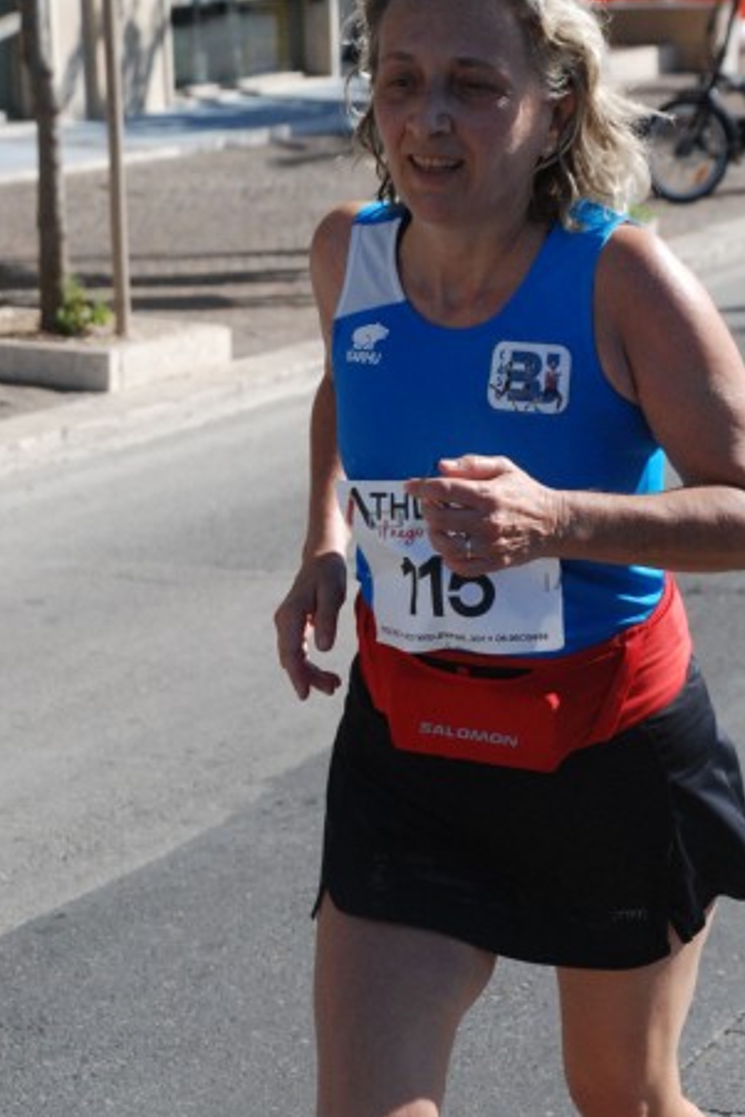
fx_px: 3846
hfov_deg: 11.1
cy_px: 619
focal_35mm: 124
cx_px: 375
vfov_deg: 16.5
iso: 1000
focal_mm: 62
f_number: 7.1
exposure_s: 1/1600
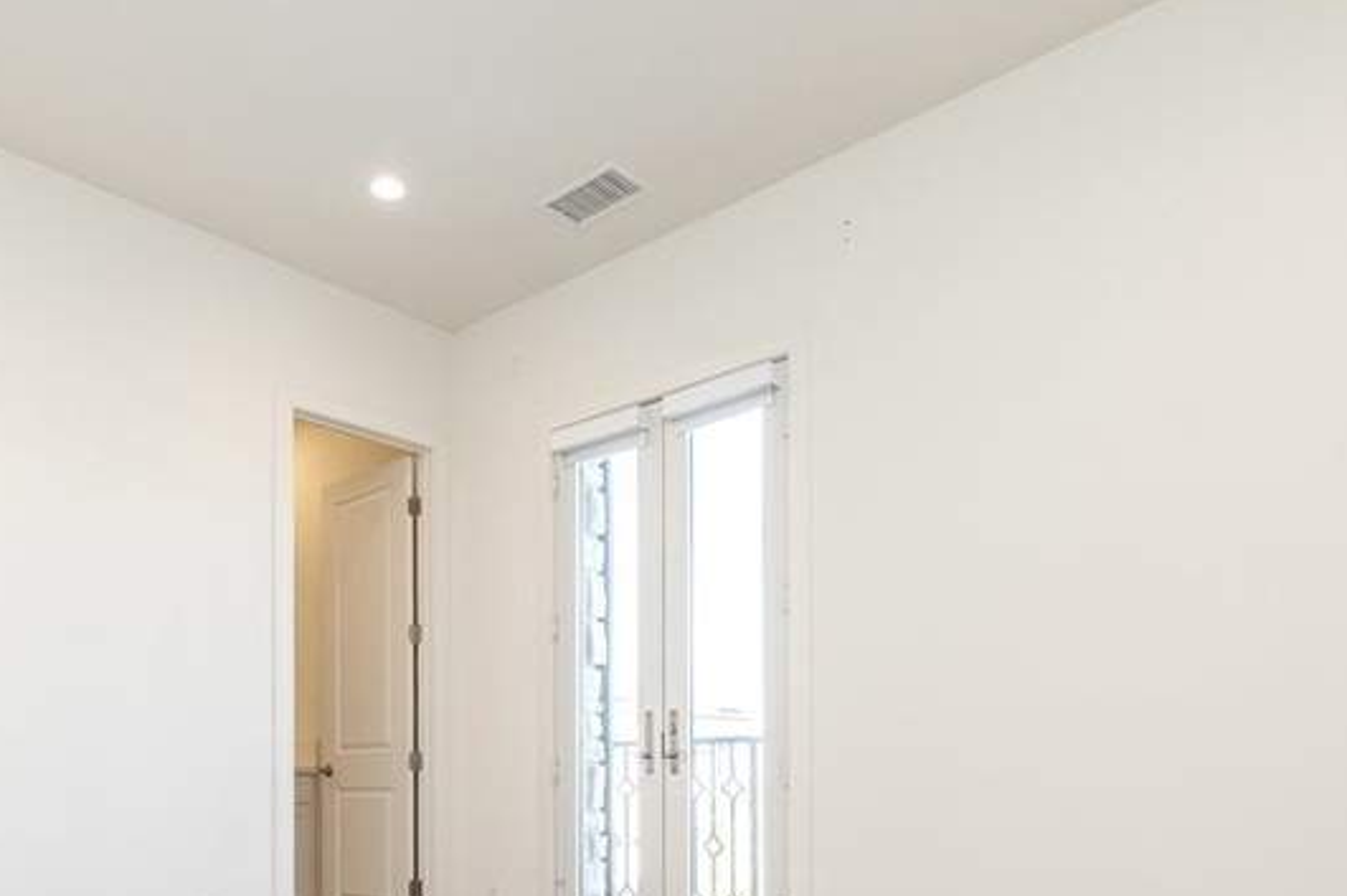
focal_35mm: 27
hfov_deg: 66.9
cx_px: 553
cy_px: 798
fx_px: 1009
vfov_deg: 43.9
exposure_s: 1/100
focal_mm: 14
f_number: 5
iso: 200
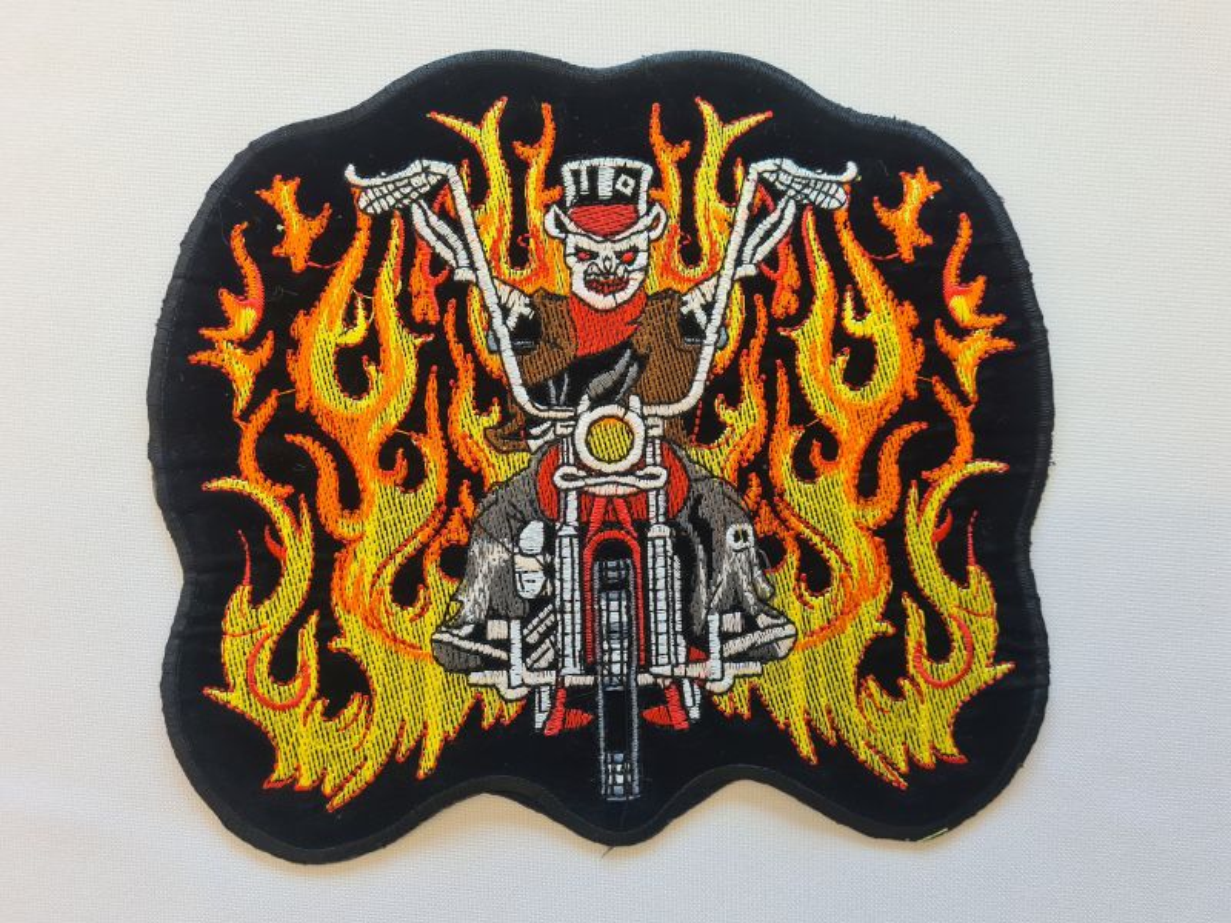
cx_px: 616
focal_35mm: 26
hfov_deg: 67.3
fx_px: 925
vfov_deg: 53.1
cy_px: 462
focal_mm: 5.4
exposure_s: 1/100
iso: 80
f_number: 1.8
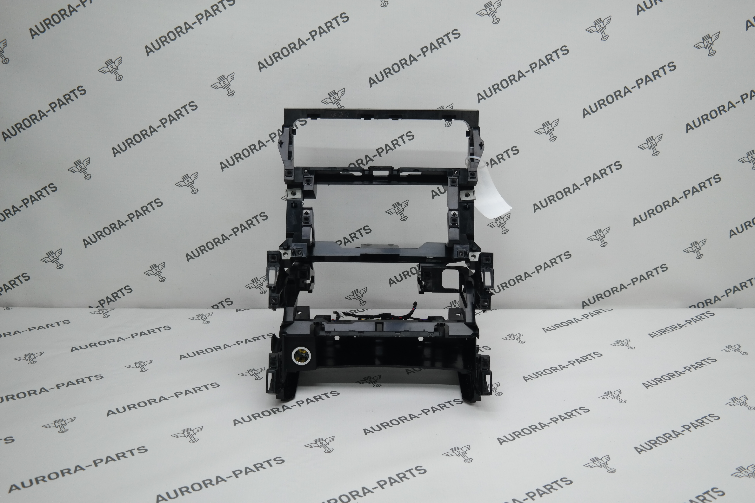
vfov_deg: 35.1
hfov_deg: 50.7
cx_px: 378
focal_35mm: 38
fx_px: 797
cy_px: 252
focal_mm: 25
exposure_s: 1/100
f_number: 4
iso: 200
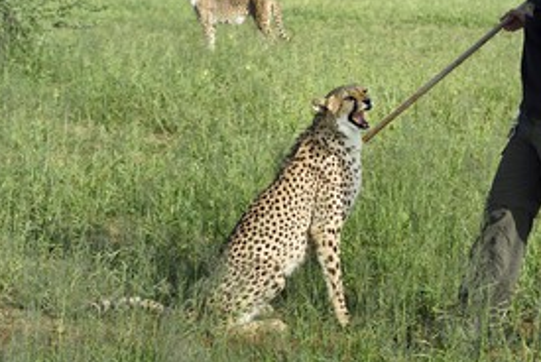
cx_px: 358
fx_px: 1790
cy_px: 110
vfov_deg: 11.5
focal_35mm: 119
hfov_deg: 17.1
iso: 400
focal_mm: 78
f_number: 7.1
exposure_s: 1/1000
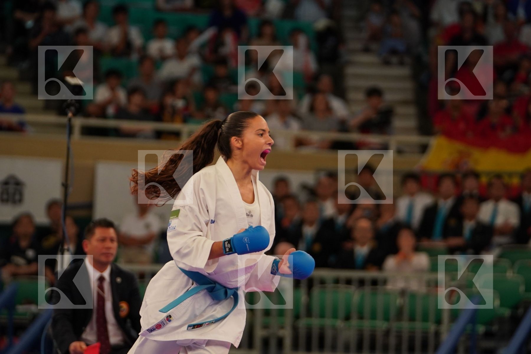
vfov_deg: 5.8
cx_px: 266
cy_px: 177
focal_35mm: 238
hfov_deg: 8.7
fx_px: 3510
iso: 1600
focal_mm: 159
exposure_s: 1/1000
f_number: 2.8
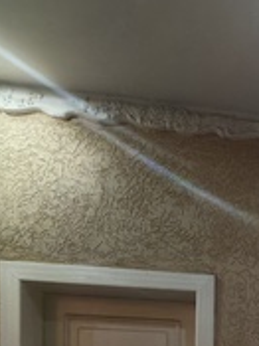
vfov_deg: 39.1
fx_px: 340
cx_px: 288
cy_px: 416
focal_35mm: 34
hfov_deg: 35.4
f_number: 2
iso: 800
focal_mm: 1.82
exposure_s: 1/30
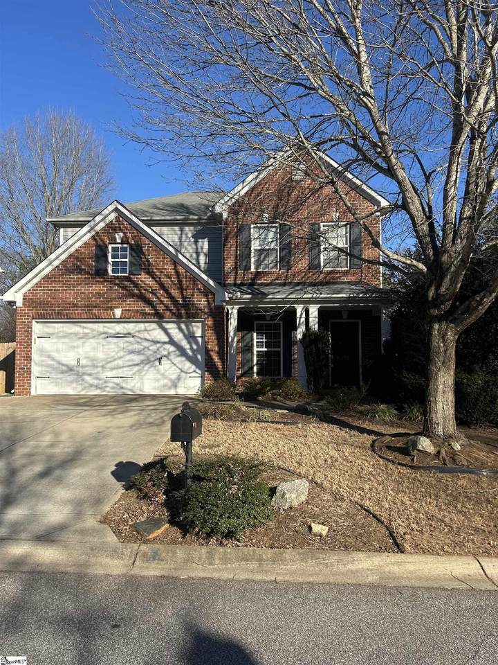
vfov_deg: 67.3
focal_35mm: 26
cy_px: 332
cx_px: 249
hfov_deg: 53.1
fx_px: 499
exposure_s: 1/3165
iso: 50
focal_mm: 5.7
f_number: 1.5
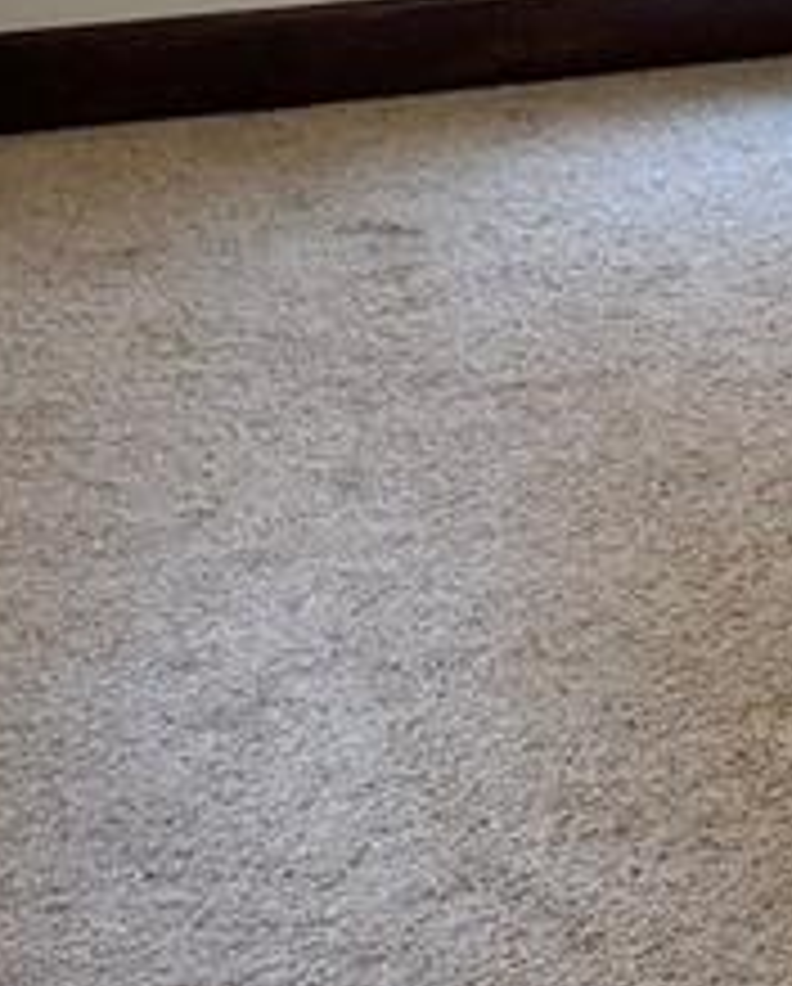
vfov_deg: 21.0
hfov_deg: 17.6
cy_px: -311
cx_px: 1030
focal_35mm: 82
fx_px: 2396
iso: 500
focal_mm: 6.76
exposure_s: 1/60
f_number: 1.78
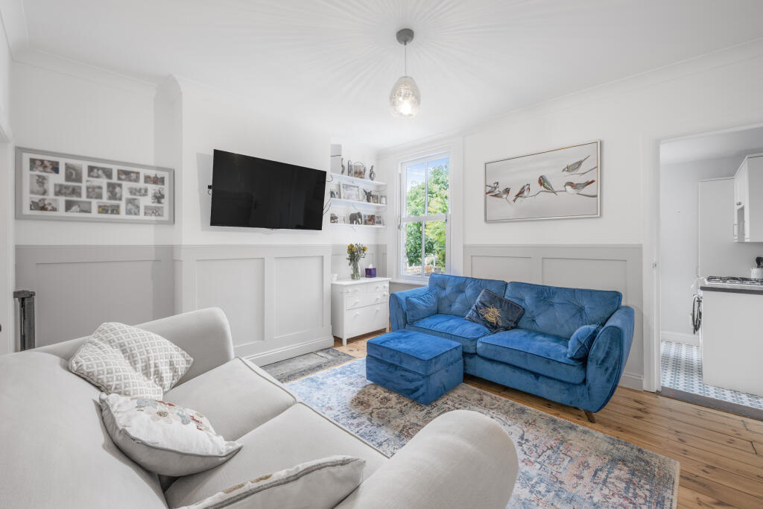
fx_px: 297
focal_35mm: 14
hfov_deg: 104.2
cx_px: 382
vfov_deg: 81.2
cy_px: 254
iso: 64
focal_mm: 14
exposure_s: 1/2.5
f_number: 11
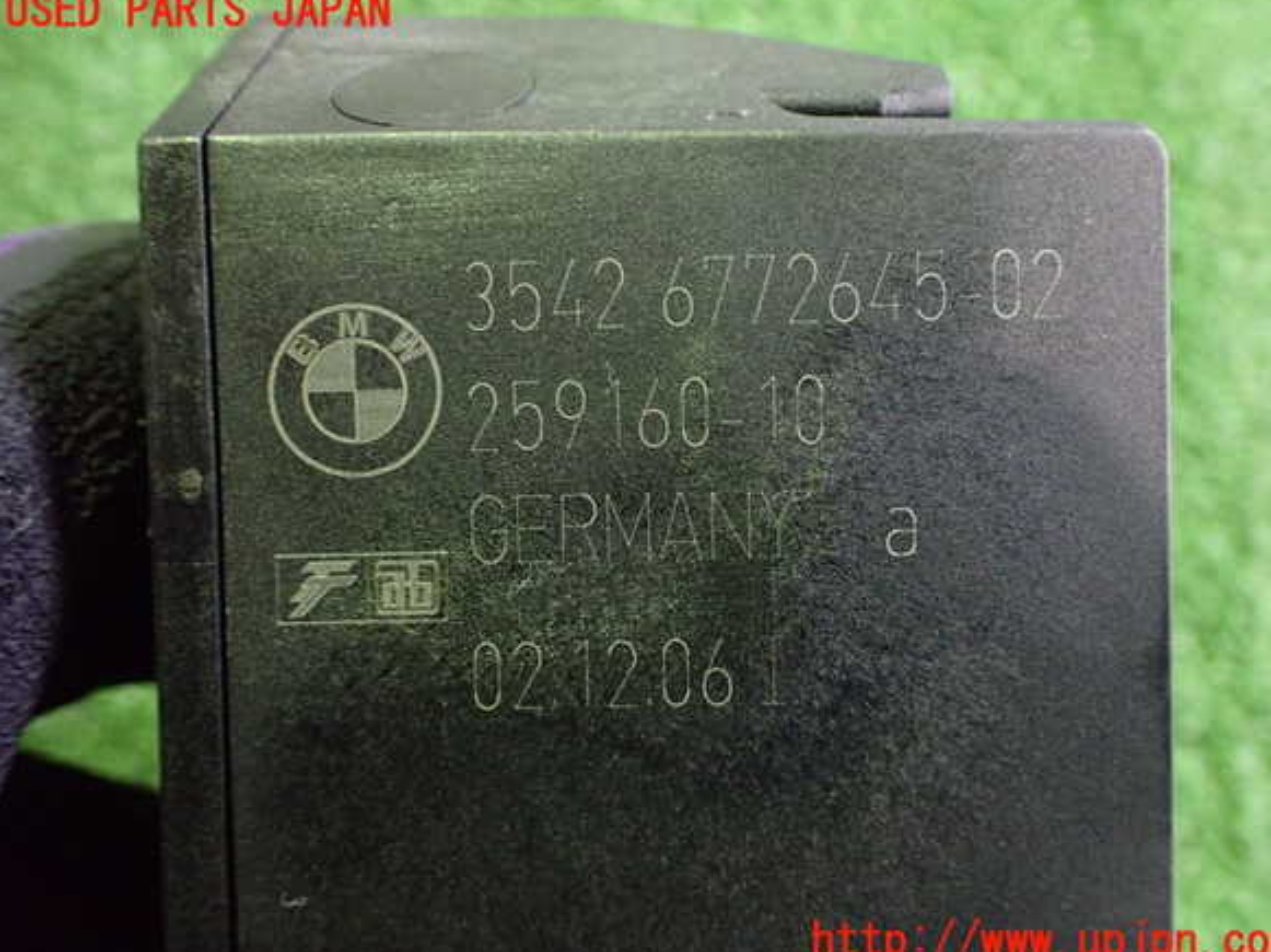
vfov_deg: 45.4
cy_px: 477
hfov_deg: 58.4
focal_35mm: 31
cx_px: 650
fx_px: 1138
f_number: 2.3
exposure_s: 1/30
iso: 1000
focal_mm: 5.4
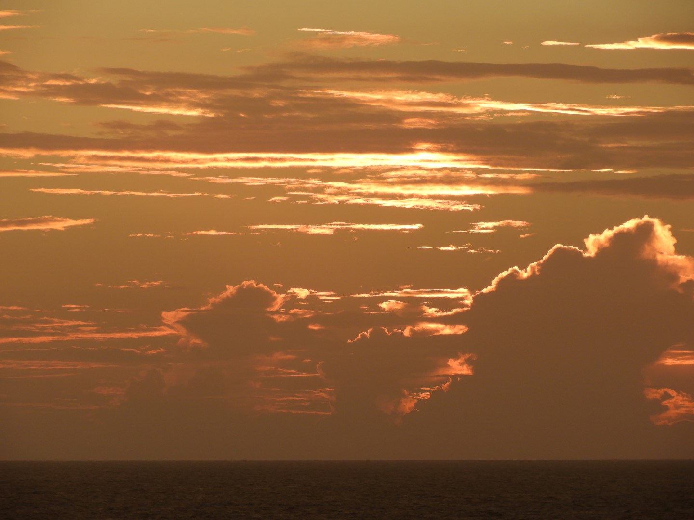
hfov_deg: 5.5
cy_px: 260
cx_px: 347
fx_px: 7217
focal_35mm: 360
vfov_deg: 4.1
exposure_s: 1/125
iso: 100
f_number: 5.6
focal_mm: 64.5
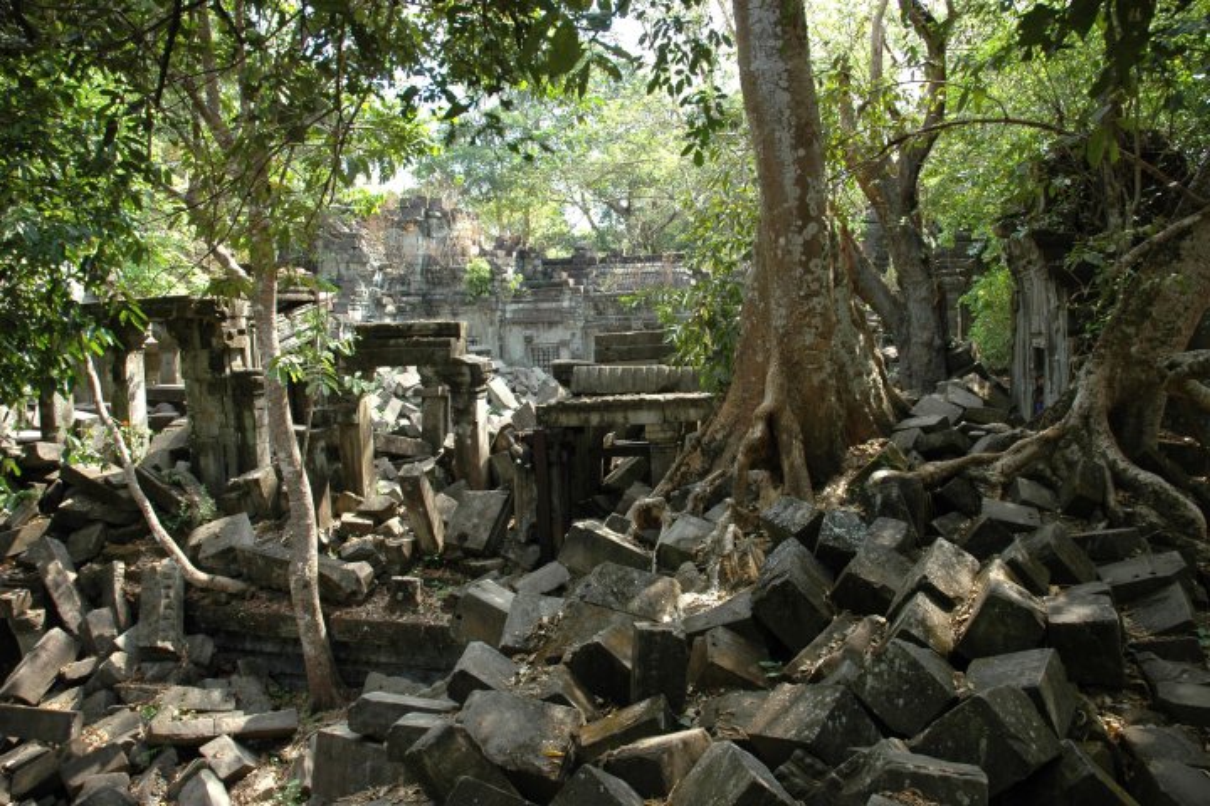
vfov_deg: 47.9
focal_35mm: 27
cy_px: 403
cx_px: 605
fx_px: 907
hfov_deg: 67.4
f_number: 5.6
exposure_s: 1/125
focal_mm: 18
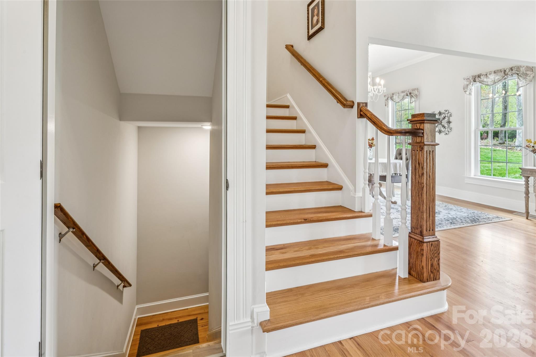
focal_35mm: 16
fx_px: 240
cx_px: 268
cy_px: 178
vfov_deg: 73.4
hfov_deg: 96.4
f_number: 13
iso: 100
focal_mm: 16.1
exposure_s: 1/1.67
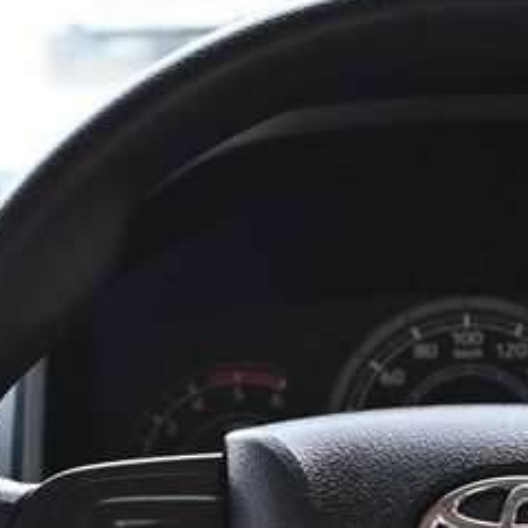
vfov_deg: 10.8
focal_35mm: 160
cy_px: 550
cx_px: 528
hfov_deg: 10.8
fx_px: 2761
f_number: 6.7
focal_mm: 41
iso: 400
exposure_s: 1/45
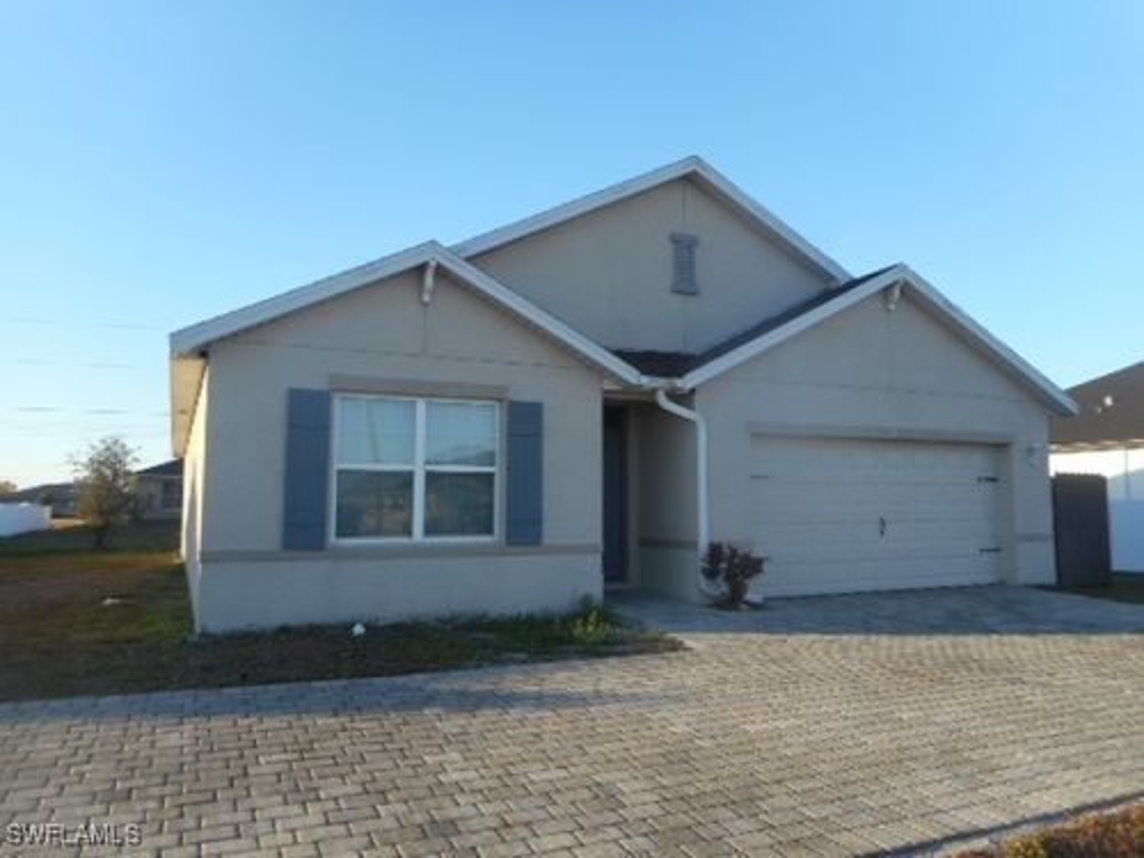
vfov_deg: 54.9
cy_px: 429
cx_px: 572
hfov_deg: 69.4
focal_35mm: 25
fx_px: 826
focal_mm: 4.5
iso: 80
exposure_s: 1/250
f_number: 3.7
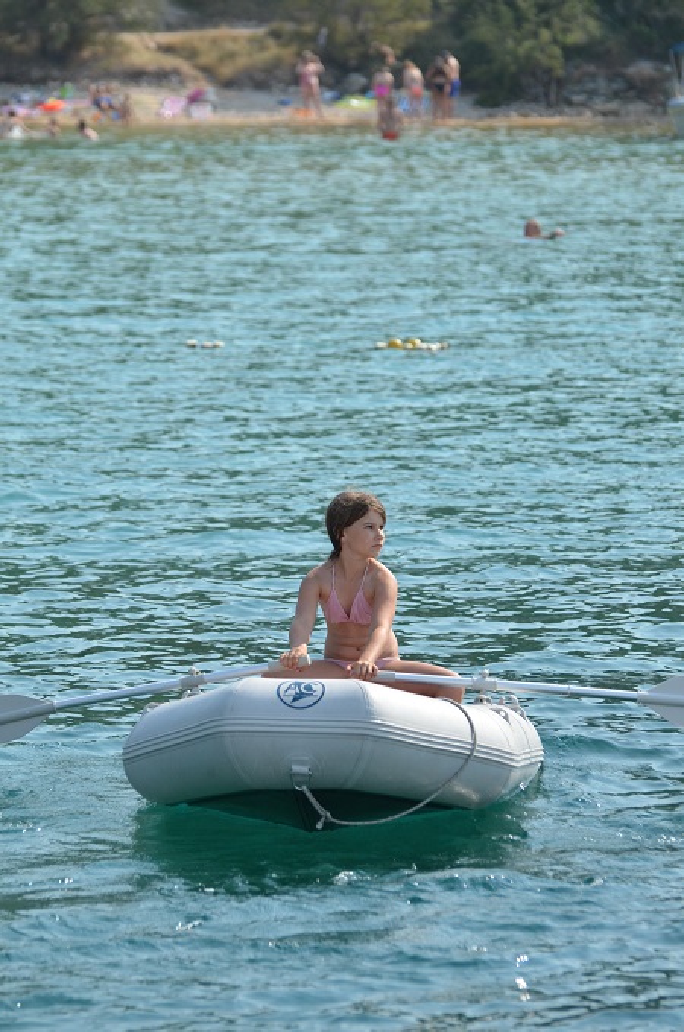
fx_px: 6009
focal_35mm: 210
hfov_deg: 6.5
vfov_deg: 9.8
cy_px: 516
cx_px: 342
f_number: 4.8
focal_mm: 140
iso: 640
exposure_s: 1/4000
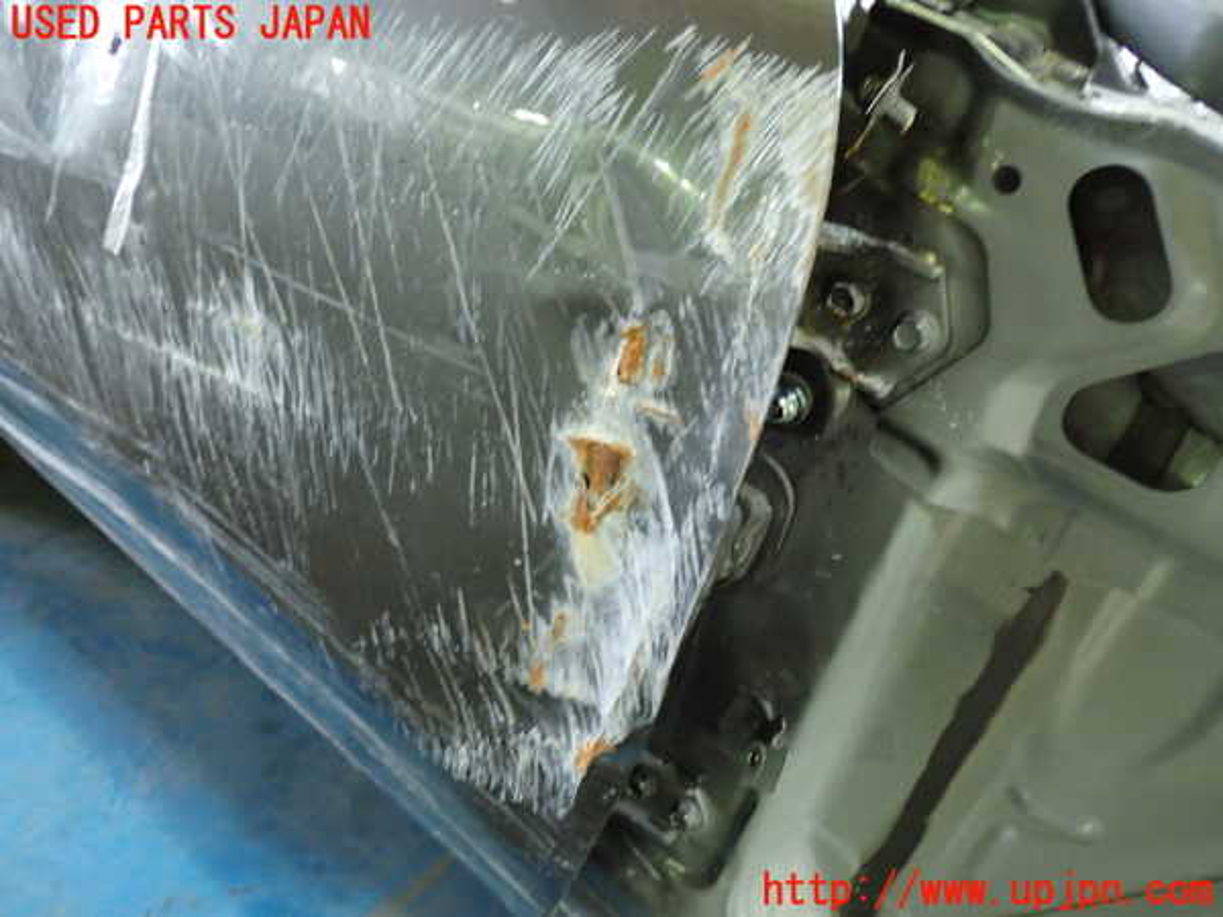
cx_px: 612
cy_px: 458
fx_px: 1060
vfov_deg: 46.8
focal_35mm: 30
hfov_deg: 60.0
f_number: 2.3
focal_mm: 5.4
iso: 800
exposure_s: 1/30
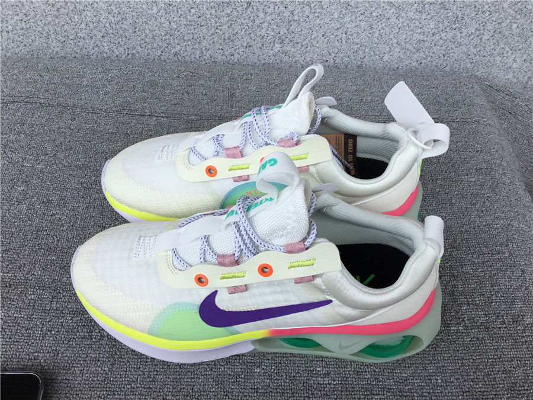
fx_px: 477
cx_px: 266
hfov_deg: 58.4
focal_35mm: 31
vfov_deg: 45.4
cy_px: 200
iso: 25
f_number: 2.4
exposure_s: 1/491
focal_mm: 3.3
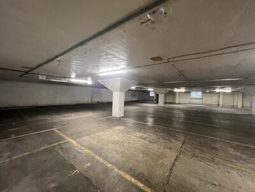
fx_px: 96
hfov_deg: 106.2
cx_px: 128
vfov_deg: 89.9
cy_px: 96
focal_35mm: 13
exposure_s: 1/50
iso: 500
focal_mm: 1.57
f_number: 1.8
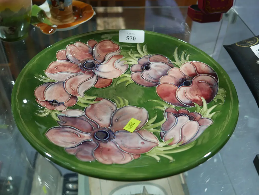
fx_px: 284
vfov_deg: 37.8
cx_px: 130
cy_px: 98
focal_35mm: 38
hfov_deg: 49.0
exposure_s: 1/60
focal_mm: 19
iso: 400
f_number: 4.1
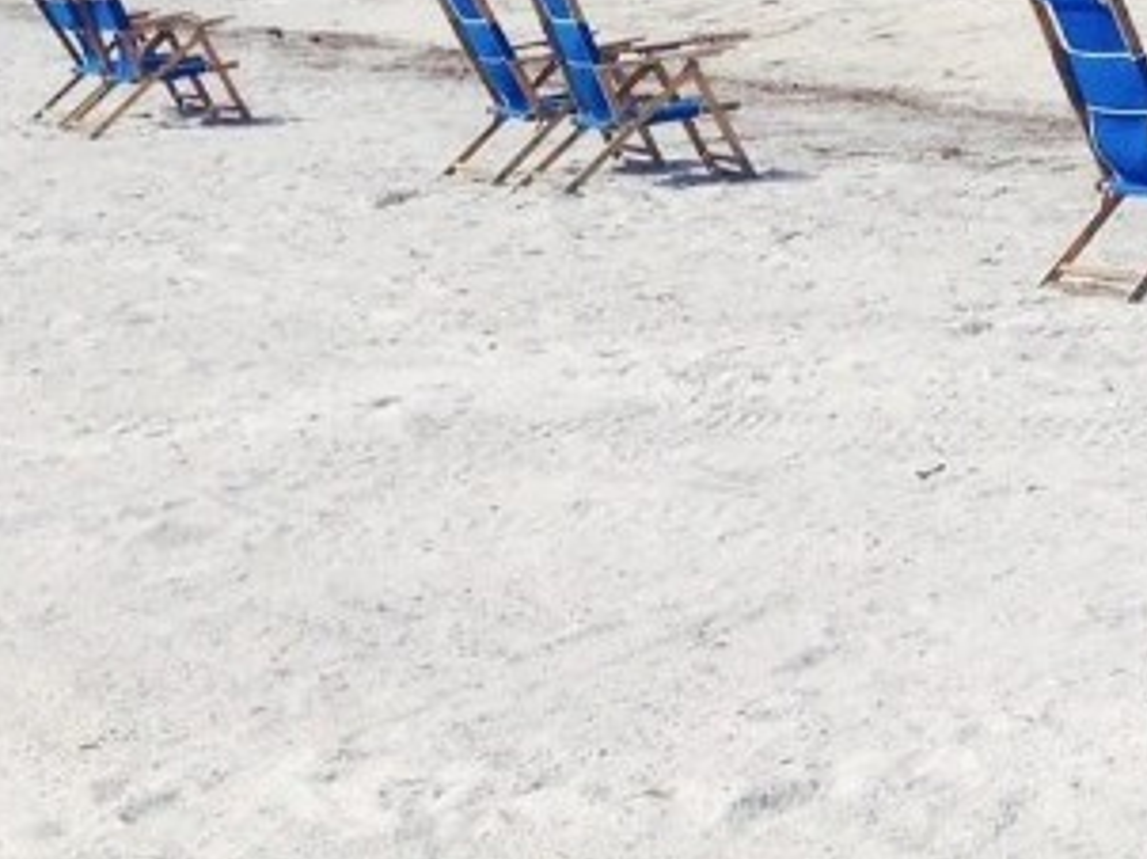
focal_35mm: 112
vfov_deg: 12.3
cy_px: -559
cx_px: 1808
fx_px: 3708
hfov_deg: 15.9
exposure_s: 1/3390
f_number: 2.4
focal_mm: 4.12
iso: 50
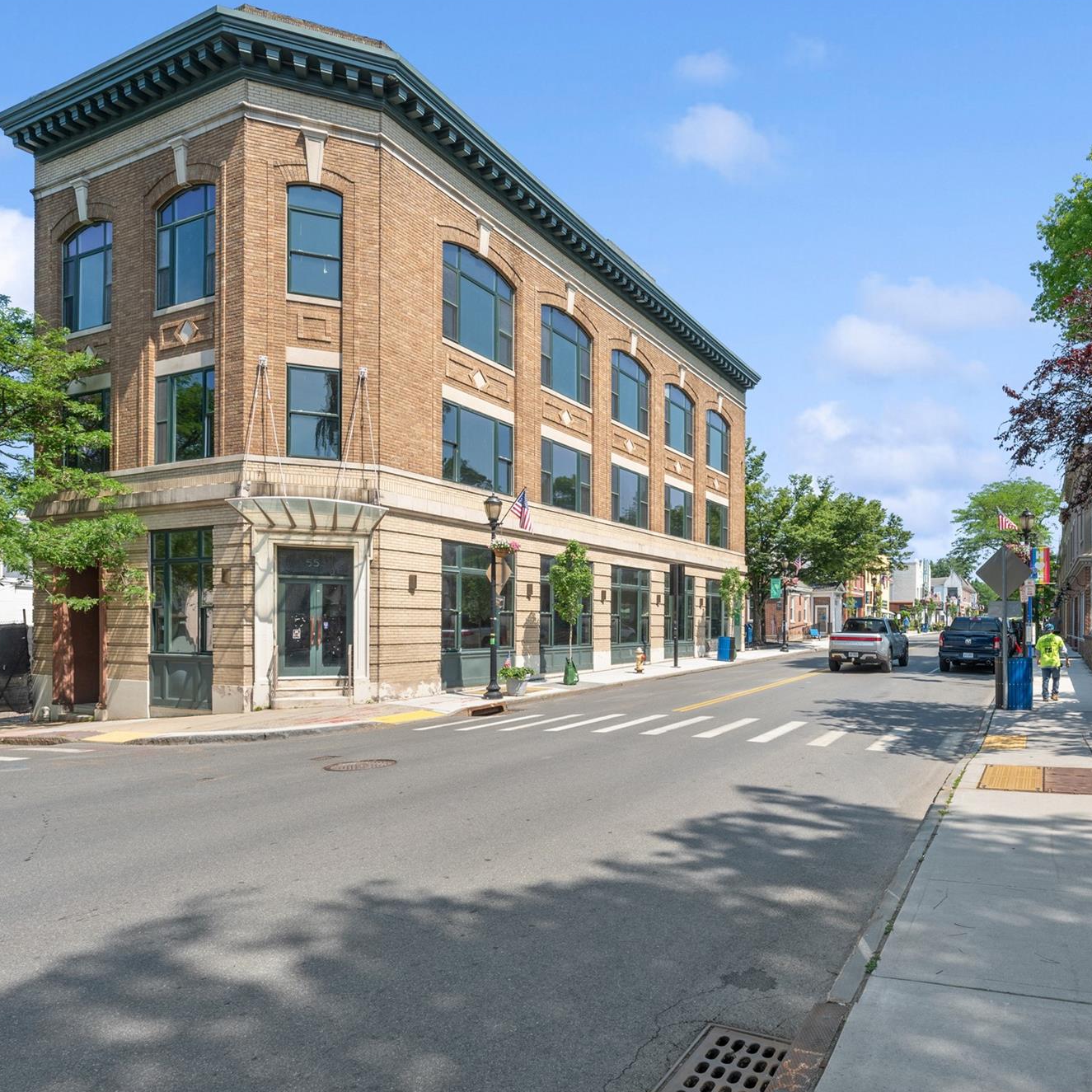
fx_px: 749
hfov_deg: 69.8
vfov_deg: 72.1
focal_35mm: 21
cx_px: 738
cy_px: 552
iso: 200
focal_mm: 16
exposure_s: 1/320
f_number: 11
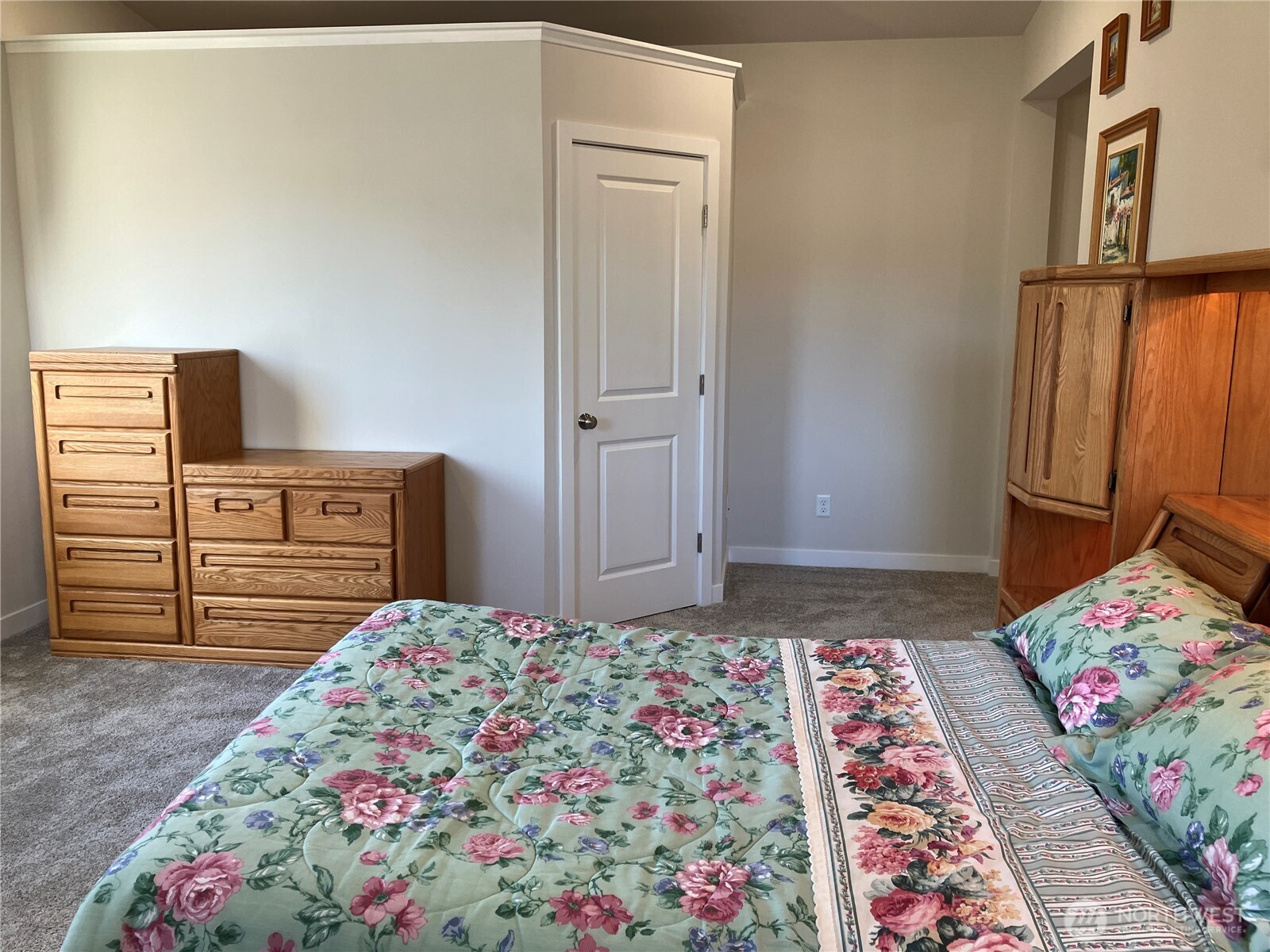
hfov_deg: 63.4
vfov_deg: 49.7
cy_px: 476
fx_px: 1027
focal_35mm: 28
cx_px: 635
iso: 50
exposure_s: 1/60
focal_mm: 3.99
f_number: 1.8
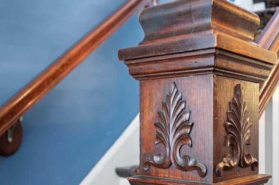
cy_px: 124
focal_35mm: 47
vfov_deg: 28.4
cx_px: 187
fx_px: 364
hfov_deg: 41.4
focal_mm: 30
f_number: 4
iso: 400
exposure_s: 1/1.25
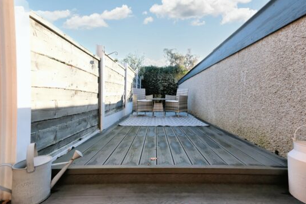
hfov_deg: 96.7
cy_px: 100
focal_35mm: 16
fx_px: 136
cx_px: 156
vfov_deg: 73.7
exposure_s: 1/6000
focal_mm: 10
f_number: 5.6
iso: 4000
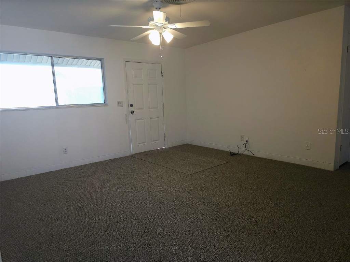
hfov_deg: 73.9
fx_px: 233
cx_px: 175
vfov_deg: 58.9
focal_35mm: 23
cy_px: 131
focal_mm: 6.3
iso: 80
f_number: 1.7
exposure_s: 1/60
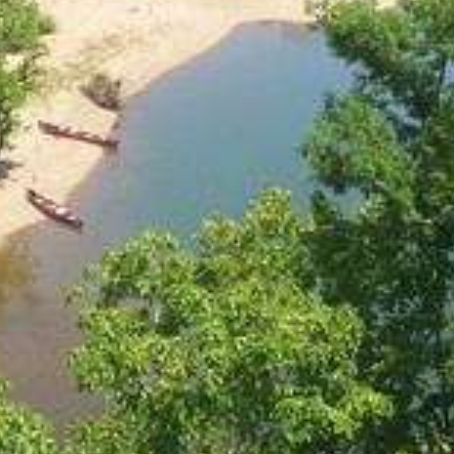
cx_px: 126
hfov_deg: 18.0
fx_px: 1424
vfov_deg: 18.1
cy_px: 161
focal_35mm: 96
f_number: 5.6
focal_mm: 7
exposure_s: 1/250
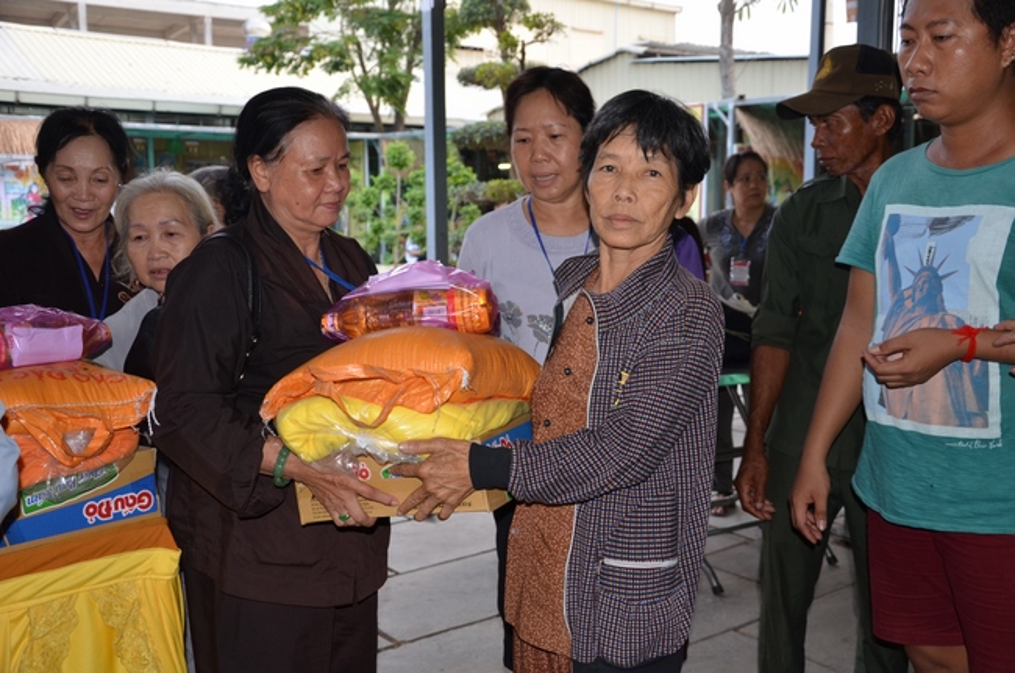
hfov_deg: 51.4
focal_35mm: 38
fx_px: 1055
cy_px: 336
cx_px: 508
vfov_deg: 35.4
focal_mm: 25
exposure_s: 1/60
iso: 640
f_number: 4.5
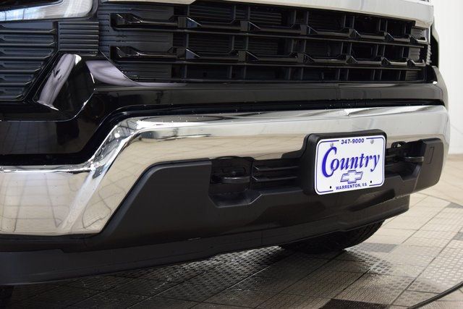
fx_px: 733
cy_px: 154
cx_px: 232
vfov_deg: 23.8
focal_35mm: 57
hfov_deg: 35.0
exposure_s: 1/60
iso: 1600
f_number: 5
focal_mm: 38
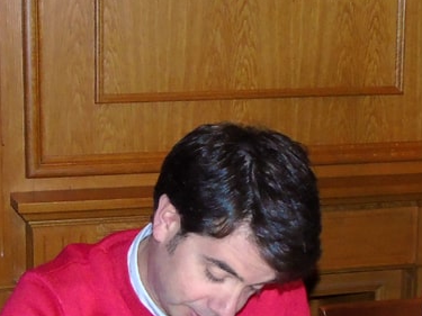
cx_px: 234
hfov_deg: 18.7
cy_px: 225
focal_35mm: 105
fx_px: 1280
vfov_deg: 14.0
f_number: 3.4
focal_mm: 4.4
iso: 200
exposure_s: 1/30
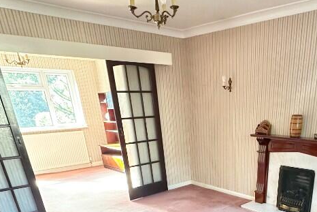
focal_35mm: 32
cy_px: 244
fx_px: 282
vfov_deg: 34.4
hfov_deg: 56.7
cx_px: 224
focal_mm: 2.22
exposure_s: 1/99
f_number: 2.2
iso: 250
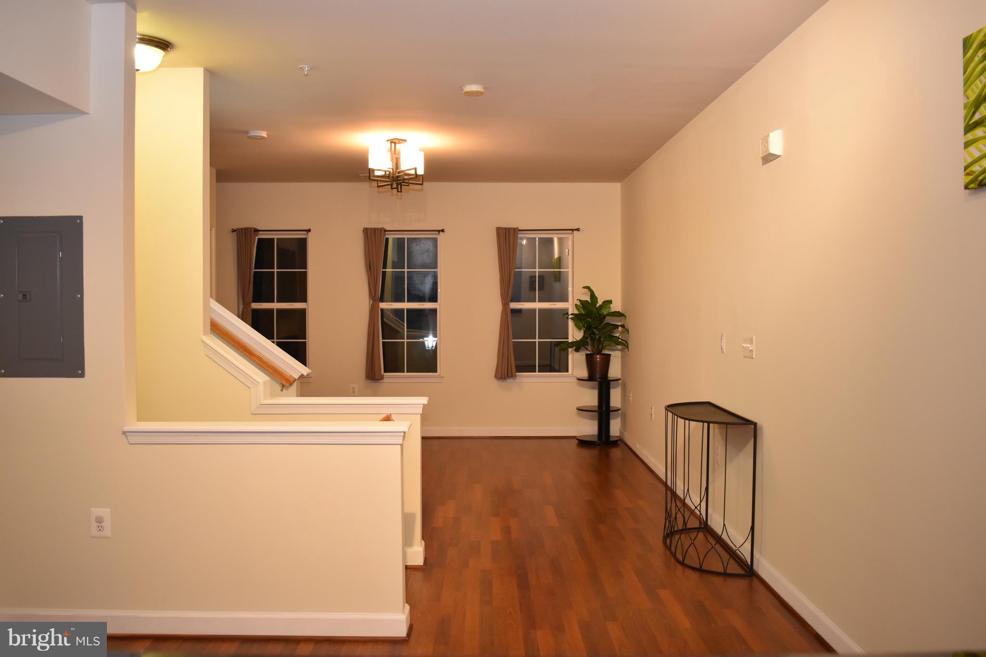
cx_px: 493
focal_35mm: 33
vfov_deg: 40.0
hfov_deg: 57.2
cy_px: 328
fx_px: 904
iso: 900
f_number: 3.8
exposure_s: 1/60
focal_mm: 22
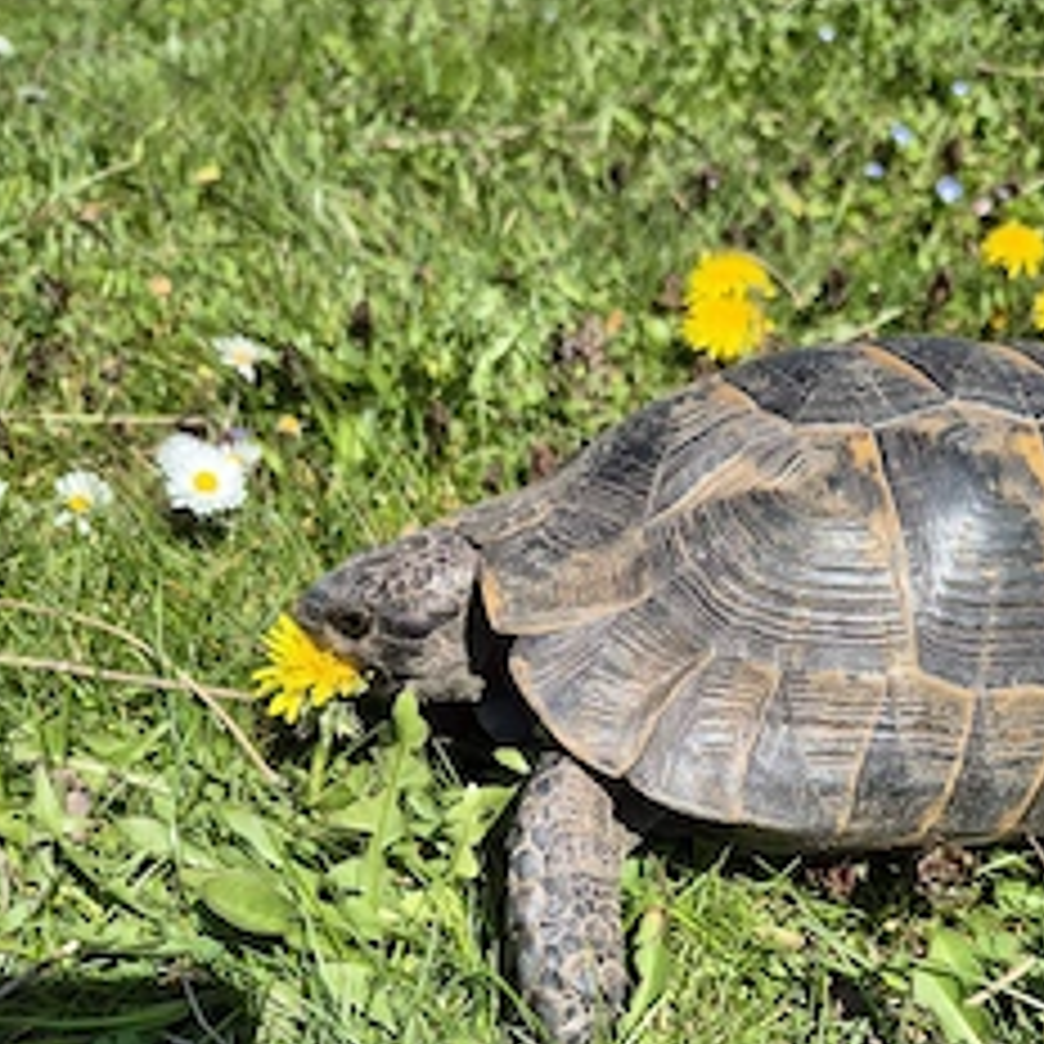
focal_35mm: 35
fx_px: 1194
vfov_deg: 45.3
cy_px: 806
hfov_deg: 46.7
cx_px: 666
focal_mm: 5.4
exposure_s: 1/2000
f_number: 1.8
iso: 25
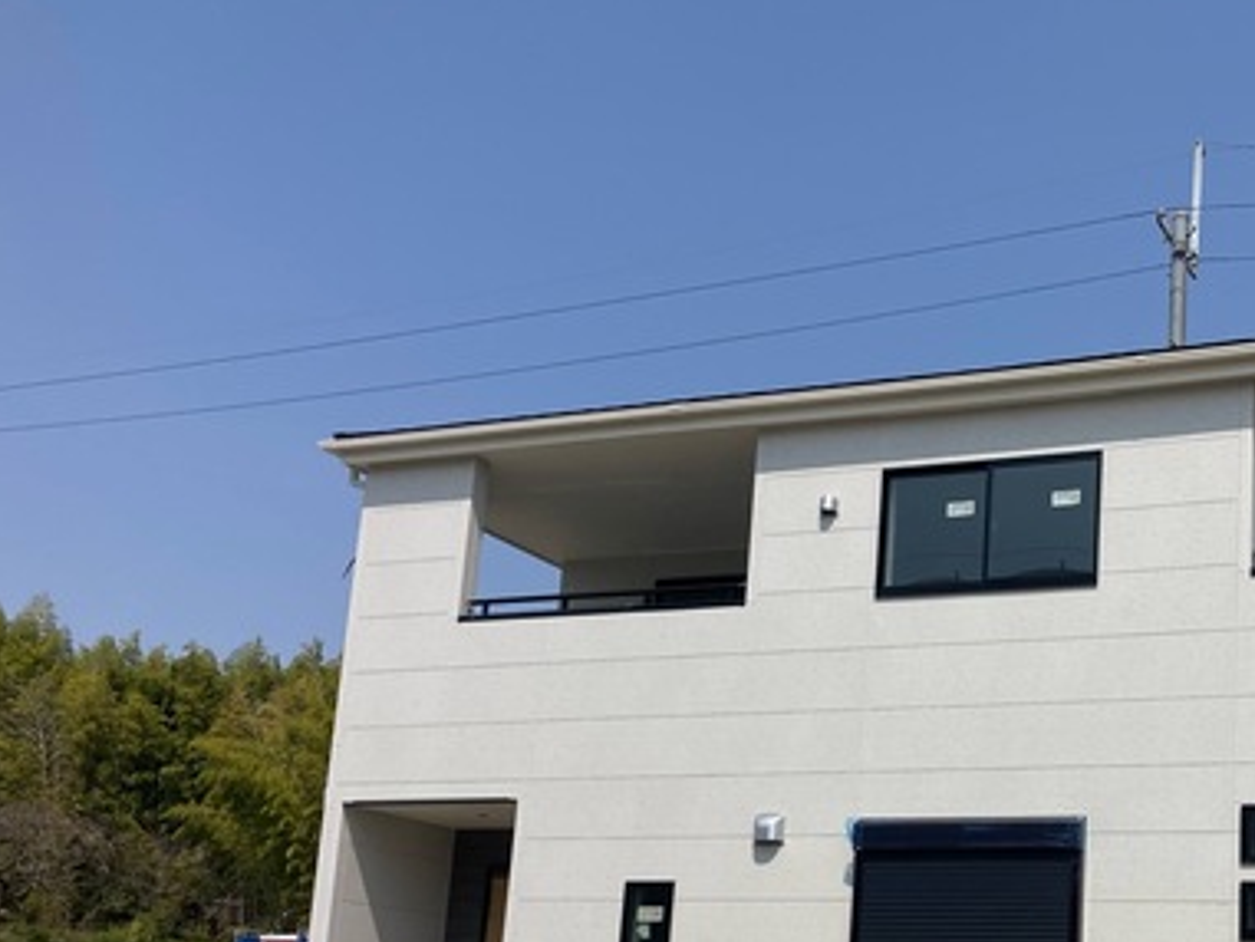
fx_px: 1705
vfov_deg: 30.2
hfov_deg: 38.7
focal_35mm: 47
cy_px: 748
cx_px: 1028
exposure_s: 1/4808
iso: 20
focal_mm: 3.99
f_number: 1.8
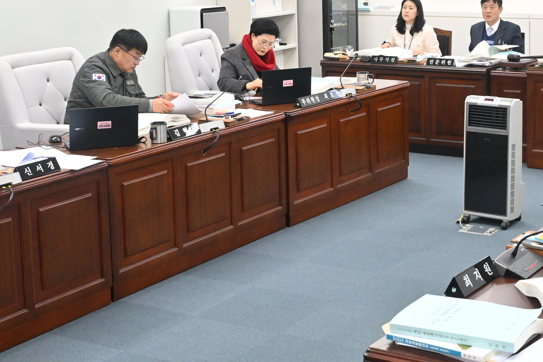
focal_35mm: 71
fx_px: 1071
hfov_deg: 28.3
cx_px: 368
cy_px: 88
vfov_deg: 19.0
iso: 4000
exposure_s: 1/250
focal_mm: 32
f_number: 6.3
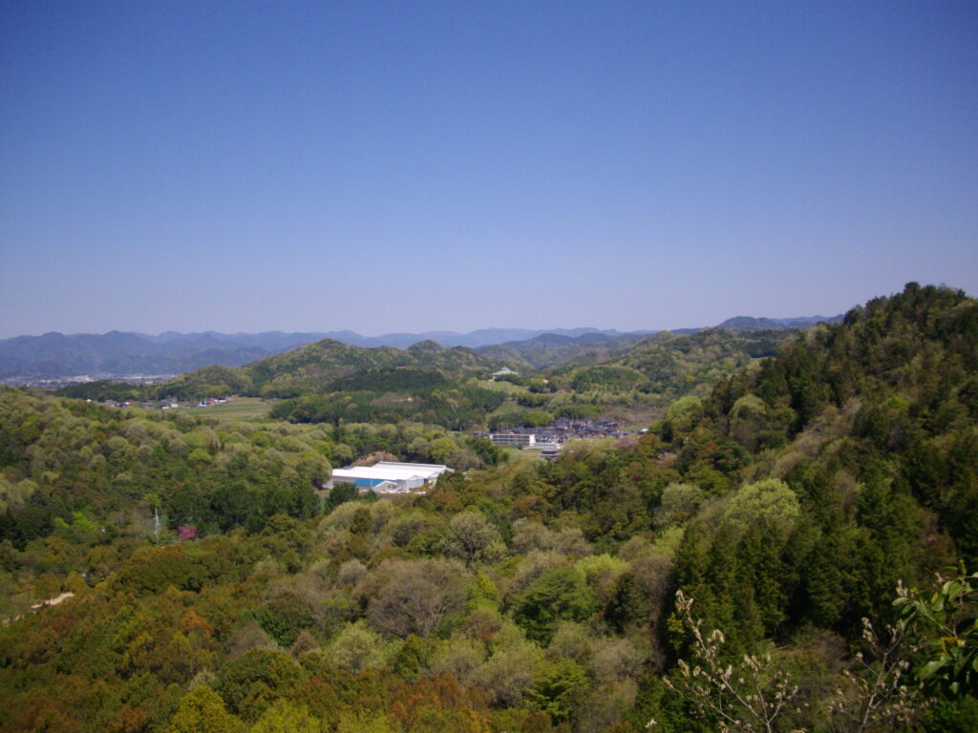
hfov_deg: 50.1
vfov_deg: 38.7
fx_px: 1045
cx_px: 489
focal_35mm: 37
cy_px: 366
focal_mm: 6.2
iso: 100
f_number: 5.6
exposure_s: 1/500
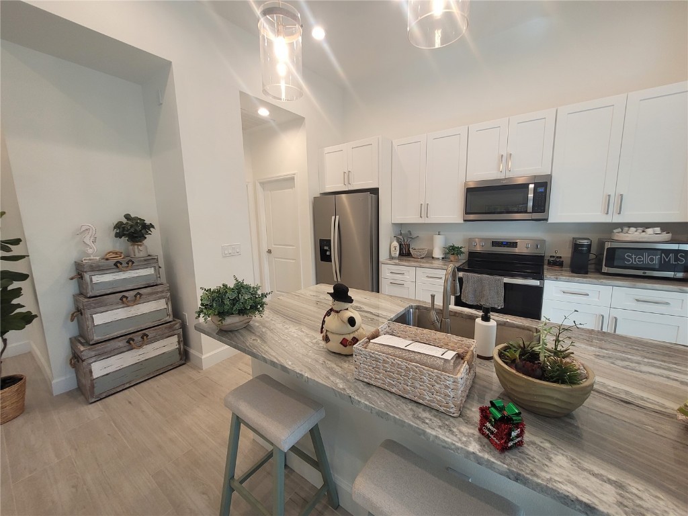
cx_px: 344
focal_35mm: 13
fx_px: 258
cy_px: 258
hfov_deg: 106.2
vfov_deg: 89.9
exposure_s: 1/60
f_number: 2.2
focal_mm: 1.74
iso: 100
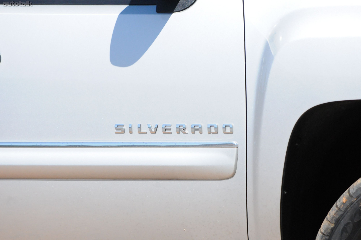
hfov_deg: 6.9
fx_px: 3005
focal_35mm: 300
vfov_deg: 4.6
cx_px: 180
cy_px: 120
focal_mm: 200
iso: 2000
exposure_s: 1/3200
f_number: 10
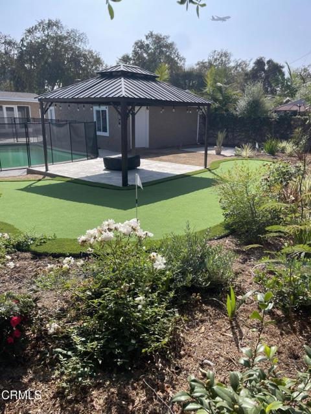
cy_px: 207
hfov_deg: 53.1
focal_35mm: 26
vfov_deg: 67.3
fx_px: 311
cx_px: 156
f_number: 1.6
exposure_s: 1/2257
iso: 32
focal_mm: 4.2
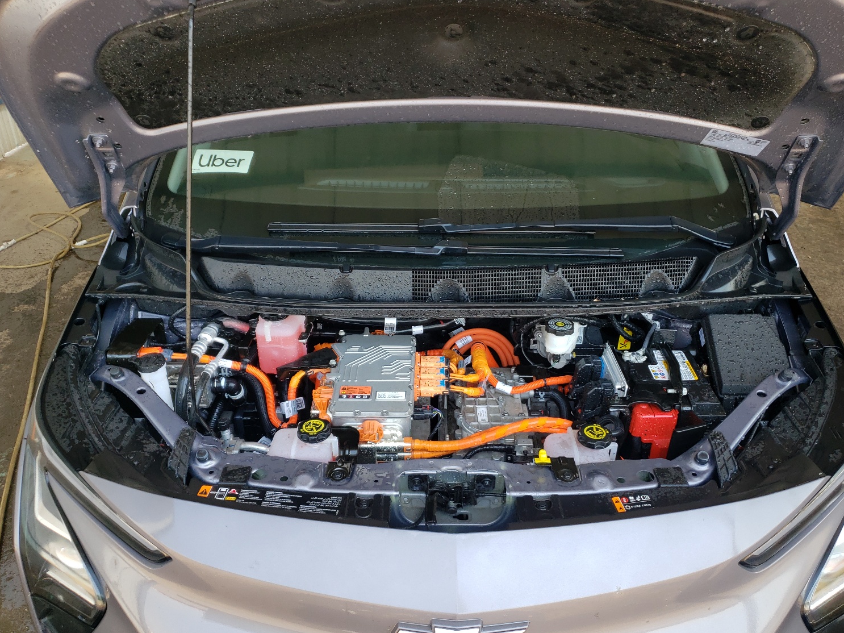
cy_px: 330
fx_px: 683
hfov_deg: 63.4
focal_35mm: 28
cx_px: 432
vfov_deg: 49.7
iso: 50
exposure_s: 1/294
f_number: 1.5
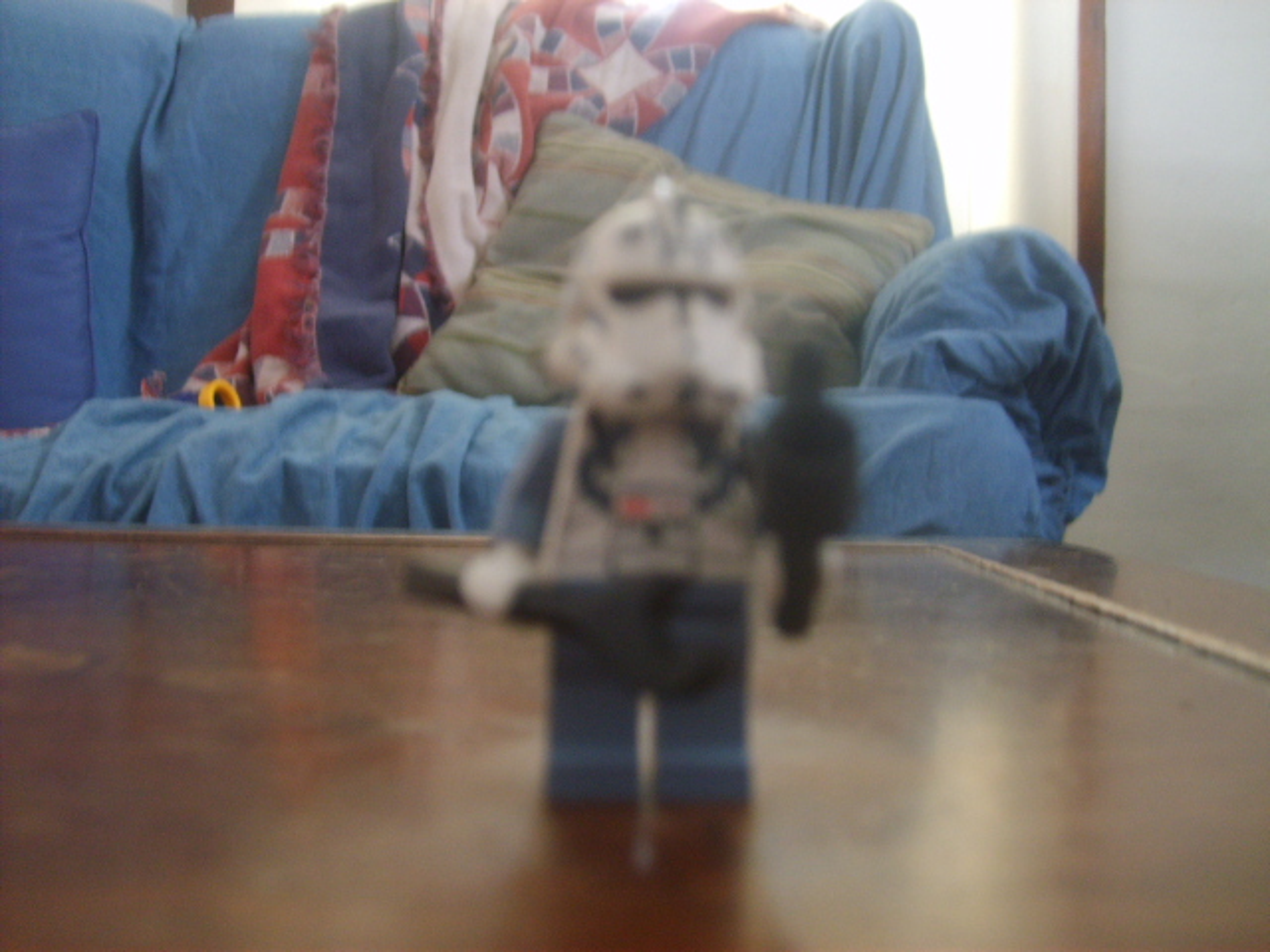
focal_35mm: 35
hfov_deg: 52.6
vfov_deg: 40.7
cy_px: 476
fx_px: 1284
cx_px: 635
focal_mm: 5.8
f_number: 2.8
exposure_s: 1/3
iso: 139
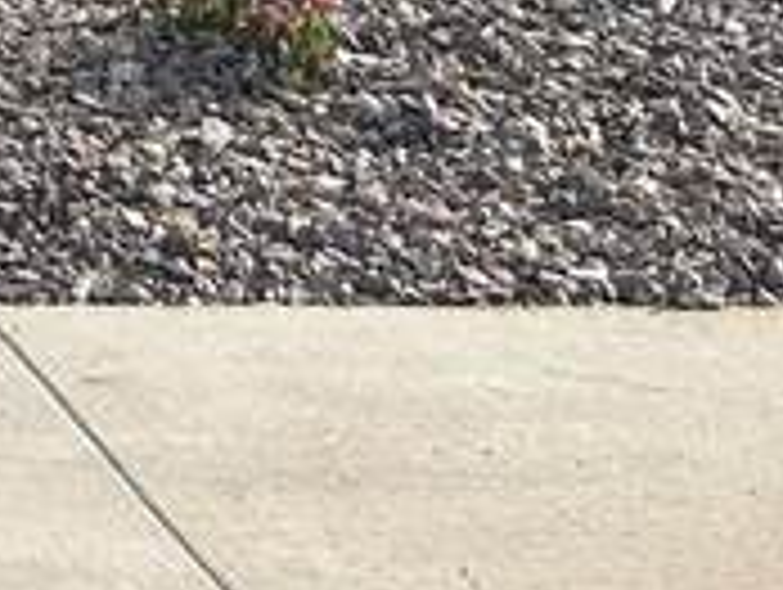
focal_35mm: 191
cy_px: -1522
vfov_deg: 6.6
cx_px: -1440
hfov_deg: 8.8
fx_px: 4326
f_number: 1.5
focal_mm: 5.7
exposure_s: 1/4831
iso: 50
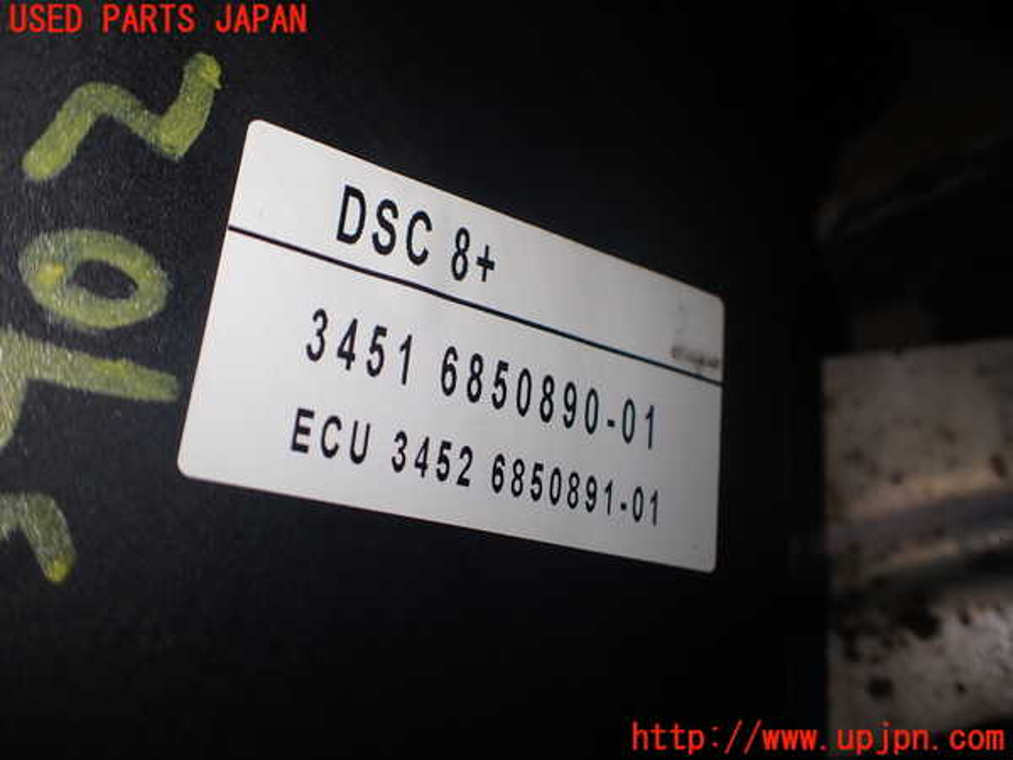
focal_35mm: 30
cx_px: 506
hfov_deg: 60.0
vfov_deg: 46.8
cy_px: 380
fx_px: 878
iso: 125
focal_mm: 5.4
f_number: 2.3
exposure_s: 1/125
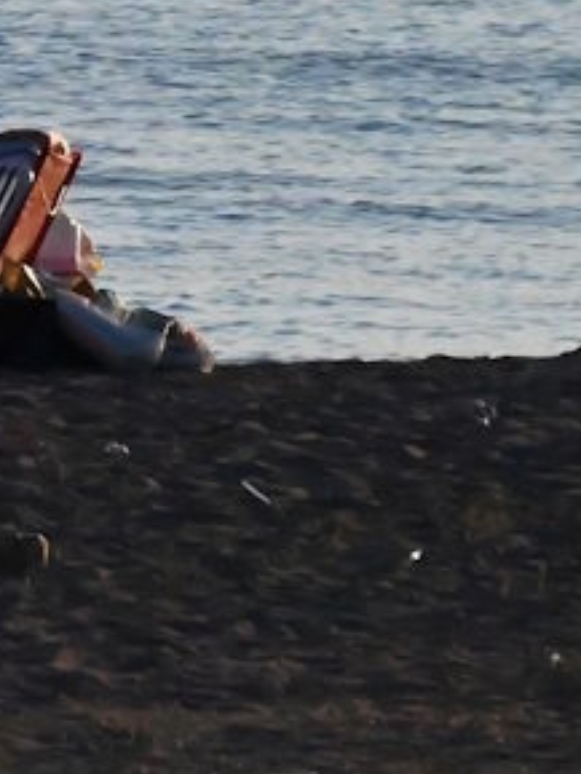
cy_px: -244
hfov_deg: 2.1
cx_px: -940
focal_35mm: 695
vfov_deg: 2.8
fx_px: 15542
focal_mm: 116
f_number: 20
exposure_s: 1/6400
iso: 10000
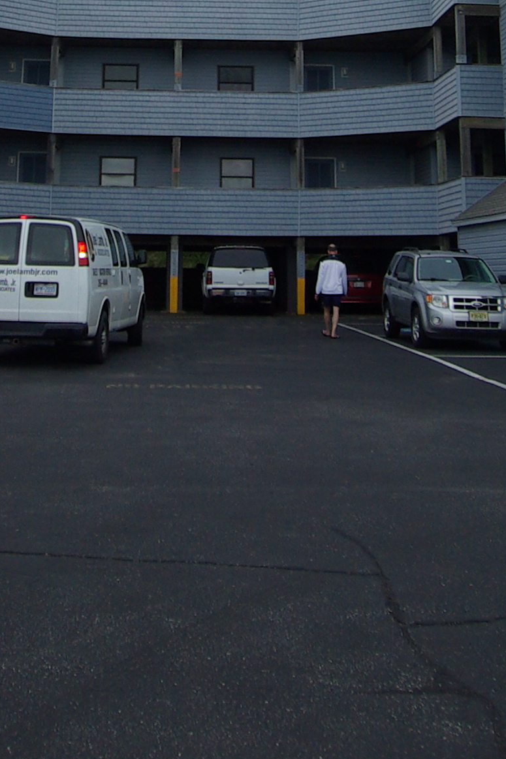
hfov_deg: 26.8
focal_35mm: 50
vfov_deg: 35.4
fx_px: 1054
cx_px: 173
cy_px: -21
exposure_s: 1/750
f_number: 4.5
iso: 200
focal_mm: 10
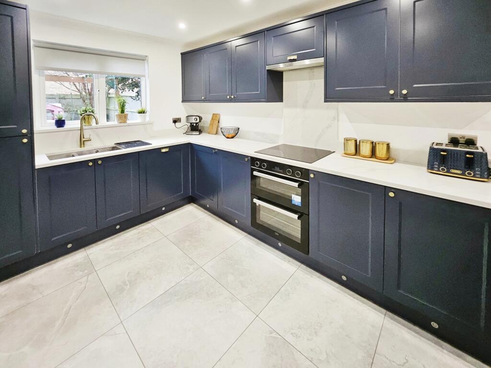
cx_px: 246
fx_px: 184
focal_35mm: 13
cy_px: 184
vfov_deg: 89.9
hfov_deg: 106.2
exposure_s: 1/50
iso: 200
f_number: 2.2
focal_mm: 1.7
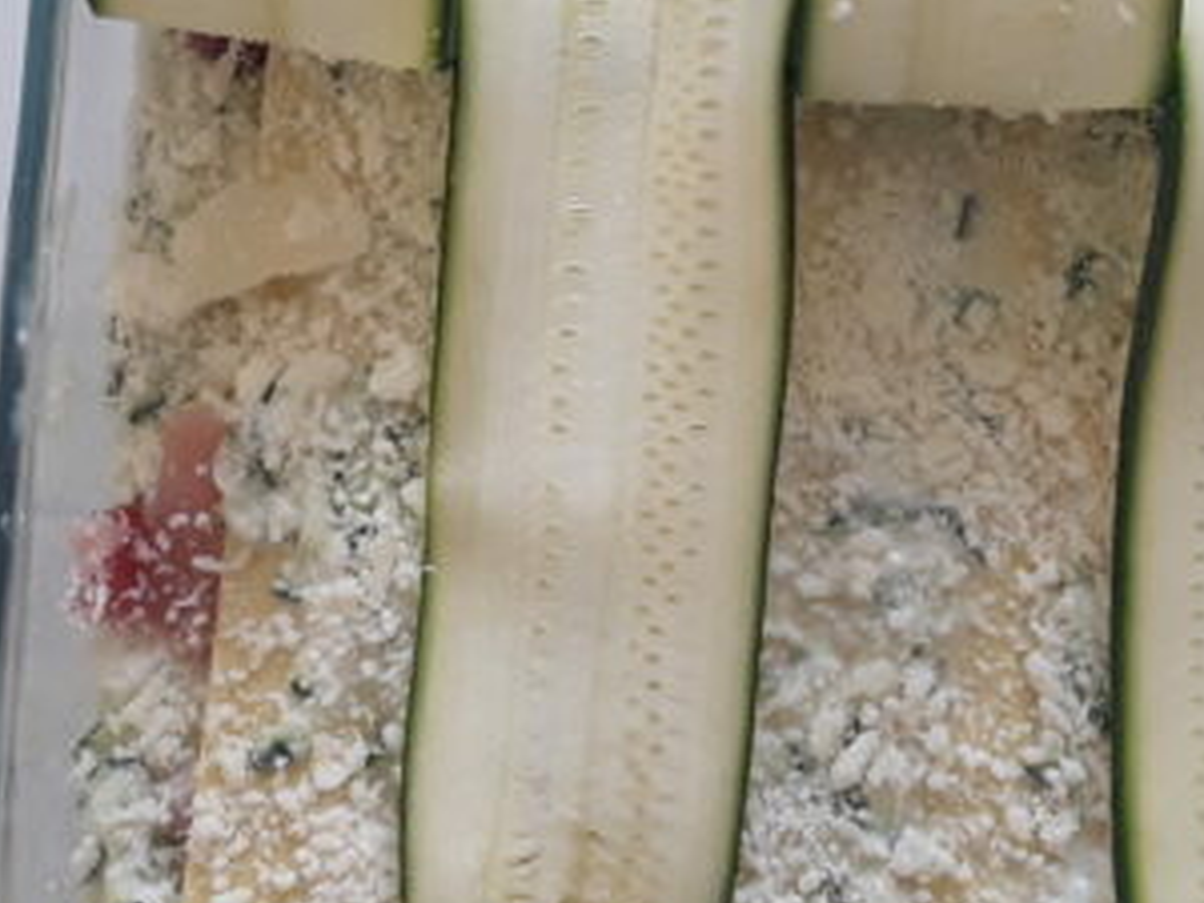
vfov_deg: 23.1
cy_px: 247
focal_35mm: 63
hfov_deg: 30.7
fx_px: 2191
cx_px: 666
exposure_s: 1/50
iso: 64
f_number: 1.9
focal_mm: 2.91
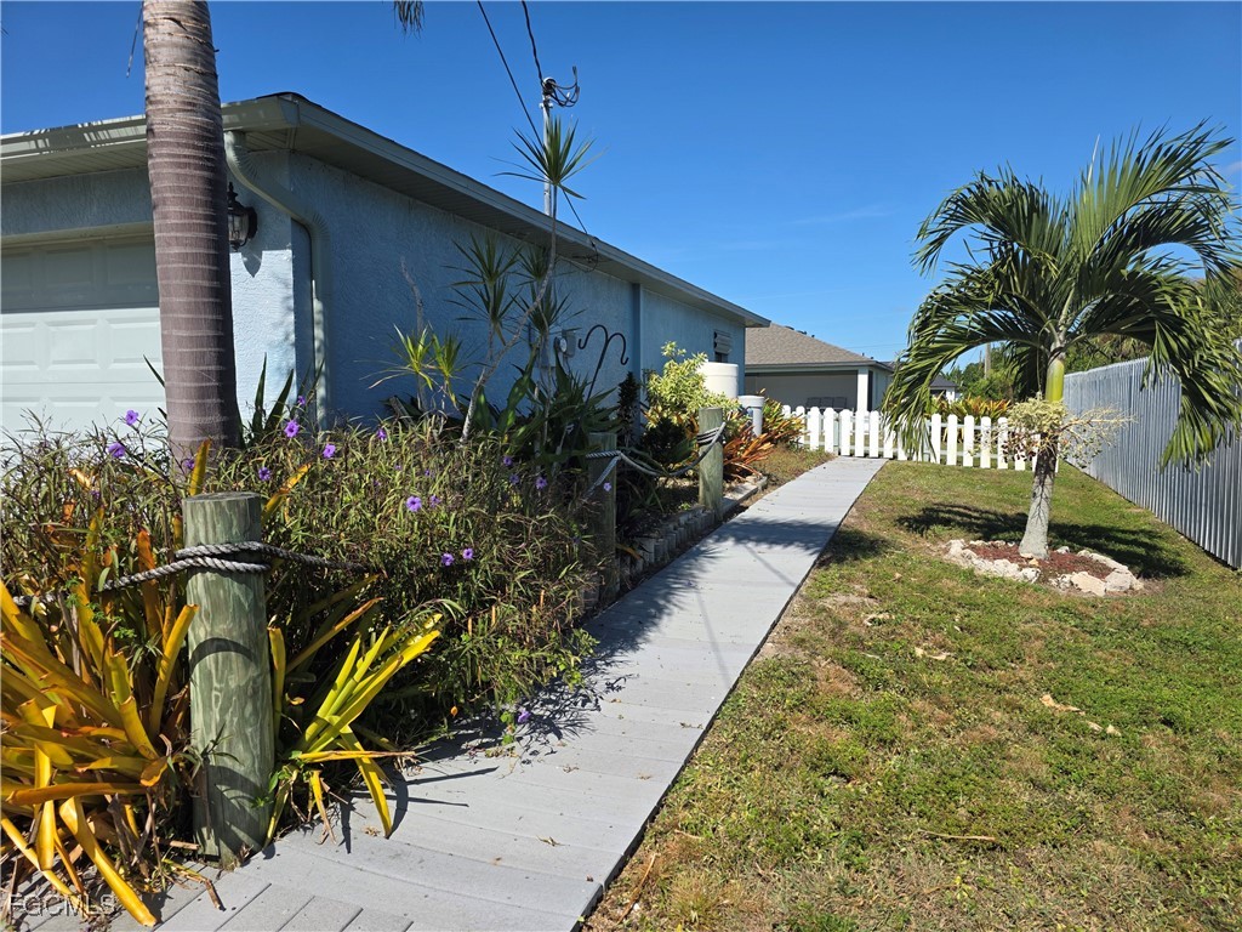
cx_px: 621
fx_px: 825
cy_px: 466
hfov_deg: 73.9
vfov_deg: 58.9
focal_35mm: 23
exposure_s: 1/6150
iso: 80
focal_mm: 6.3
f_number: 1.7
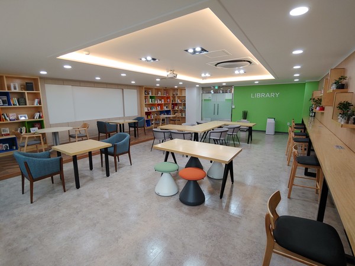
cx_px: 178
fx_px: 164
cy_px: 133
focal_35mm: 16
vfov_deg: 78.1
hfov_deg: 94.5
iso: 50
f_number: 1.9
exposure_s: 1/40
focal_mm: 2.18
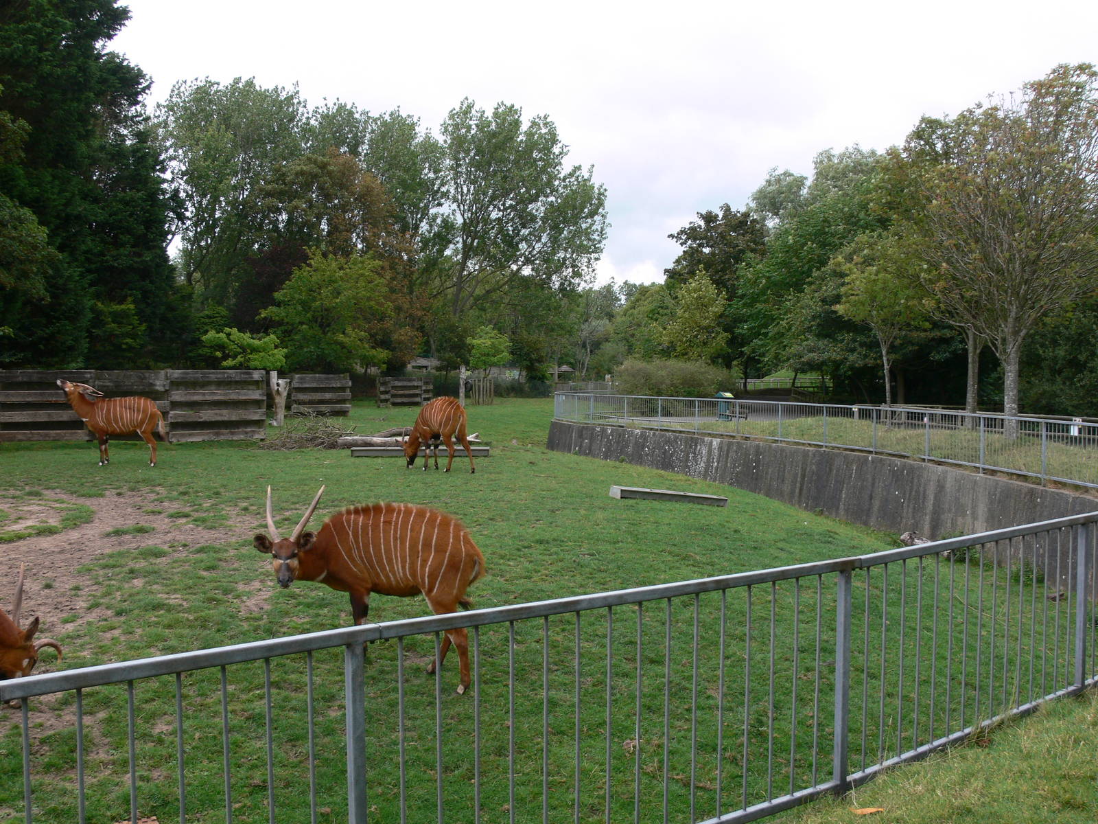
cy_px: 412
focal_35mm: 35
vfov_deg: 40.7
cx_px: 549
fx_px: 1110
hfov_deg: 52.6
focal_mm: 7.4
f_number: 5
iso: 80
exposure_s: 1/100
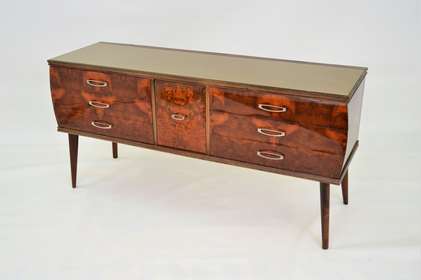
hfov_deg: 51.3
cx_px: 210
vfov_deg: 35.5
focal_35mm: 38
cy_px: 140
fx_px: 438
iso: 400
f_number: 4
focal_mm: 25
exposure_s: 1/20
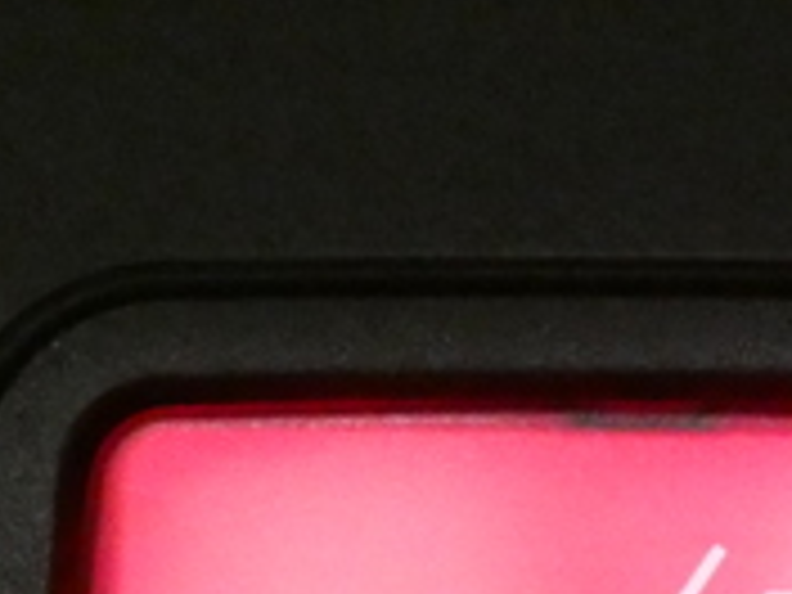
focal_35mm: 100
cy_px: 698
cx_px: 706
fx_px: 2288
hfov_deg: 19.3
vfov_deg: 14.4
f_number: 2.9
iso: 1600
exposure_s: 1/125
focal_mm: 4
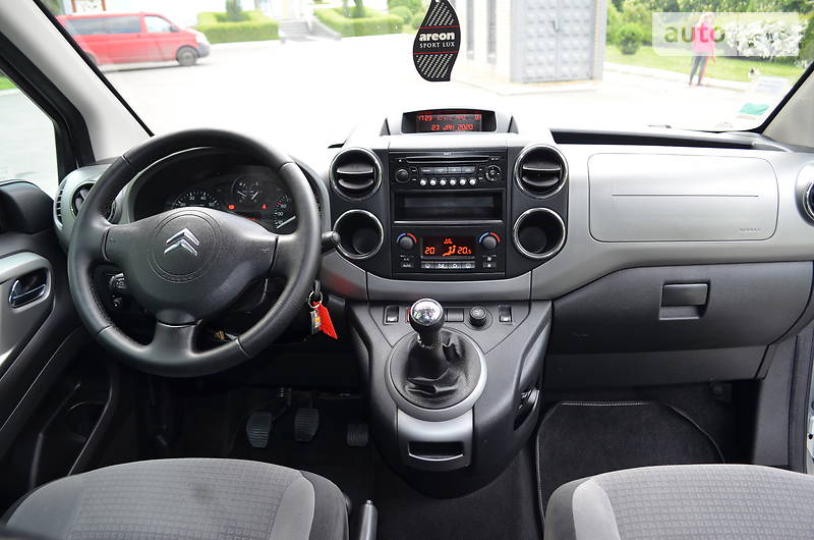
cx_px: 407
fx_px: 609
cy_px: 270
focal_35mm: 27
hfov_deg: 67.5
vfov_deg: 47.7
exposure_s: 1/125
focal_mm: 18
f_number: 3.5
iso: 400
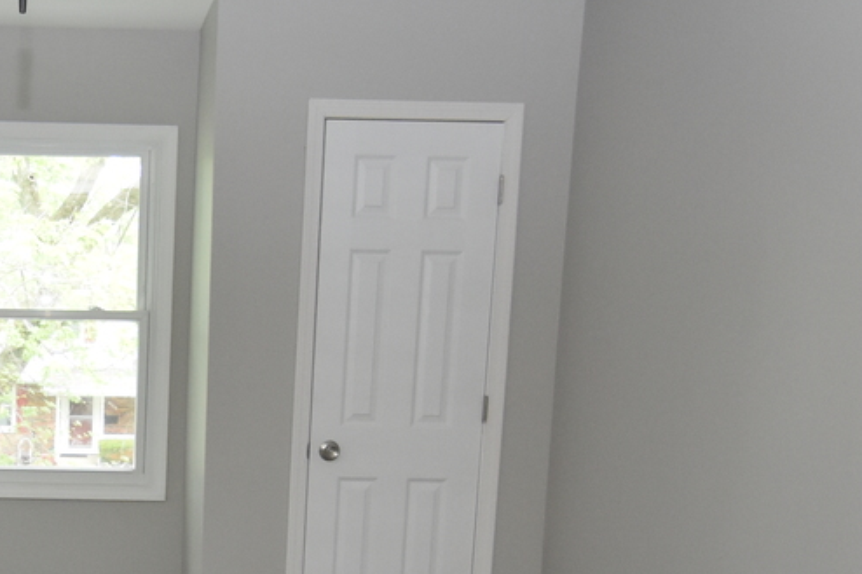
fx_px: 1412
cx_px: 56
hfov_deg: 32.0
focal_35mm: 59
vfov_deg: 22.1
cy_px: 584
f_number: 2.8
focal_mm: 12
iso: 800
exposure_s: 1/160
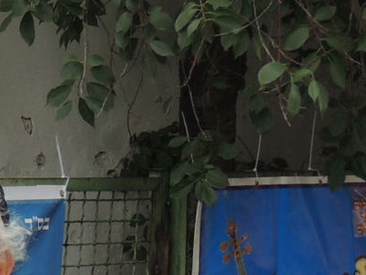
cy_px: 233
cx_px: -209
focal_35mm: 213
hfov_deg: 9.0
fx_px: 2253
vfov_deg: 7.0
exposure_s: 1/400
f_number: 3.7
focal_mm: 10.7
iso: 180
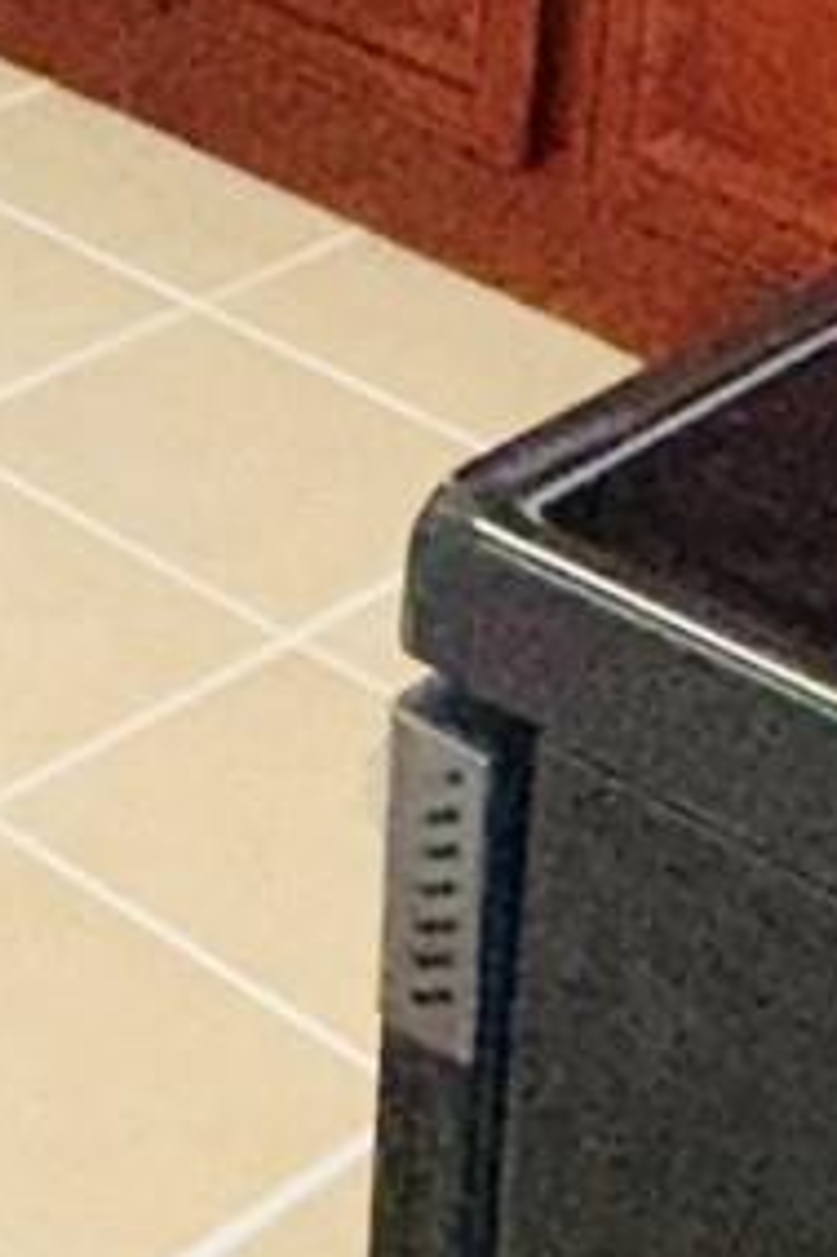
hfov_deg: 12.6
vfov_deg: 14.8
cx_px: -237
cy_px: -1467
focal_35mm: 105
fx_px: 3666
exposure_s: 1/120
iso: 125
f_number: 2.2
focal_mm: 2.22
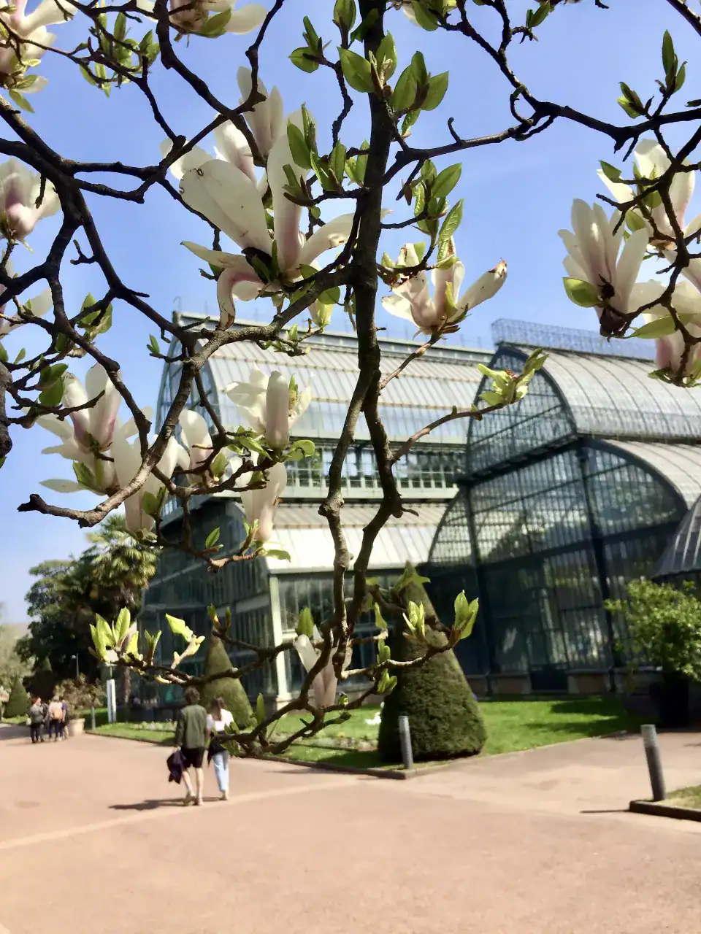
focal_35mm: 29
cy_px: 467
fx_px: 783
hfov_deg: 48.2
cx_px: 350
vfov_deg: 61.7
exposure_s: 1/1883
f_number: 2.2
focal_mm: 4.15
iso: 32
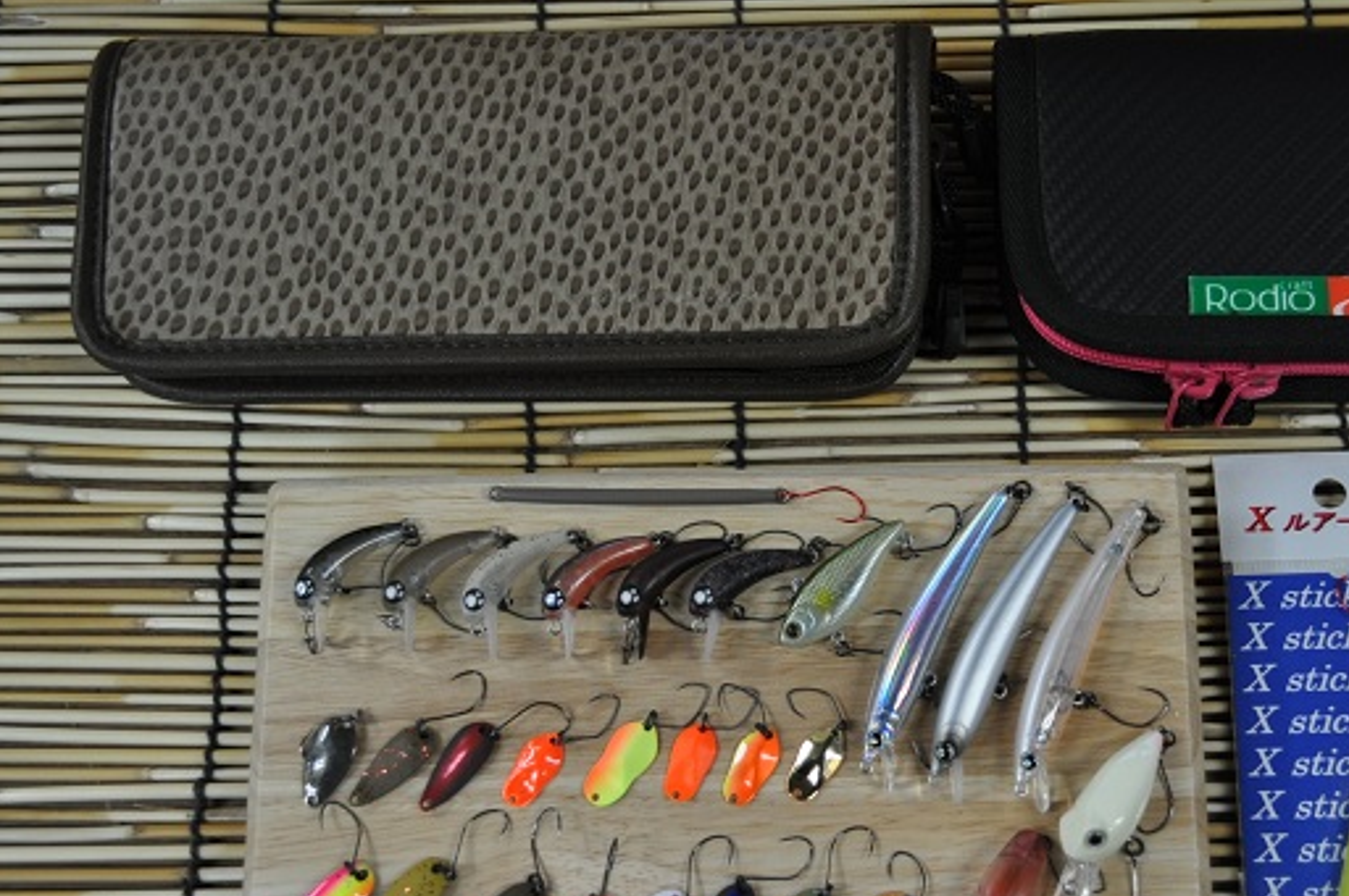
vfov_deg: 27.4
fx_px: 1834
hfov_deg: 40.1
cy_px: 528
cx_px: 841
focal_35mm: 49
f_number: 5
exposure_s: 1/60
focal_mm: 26
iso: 800
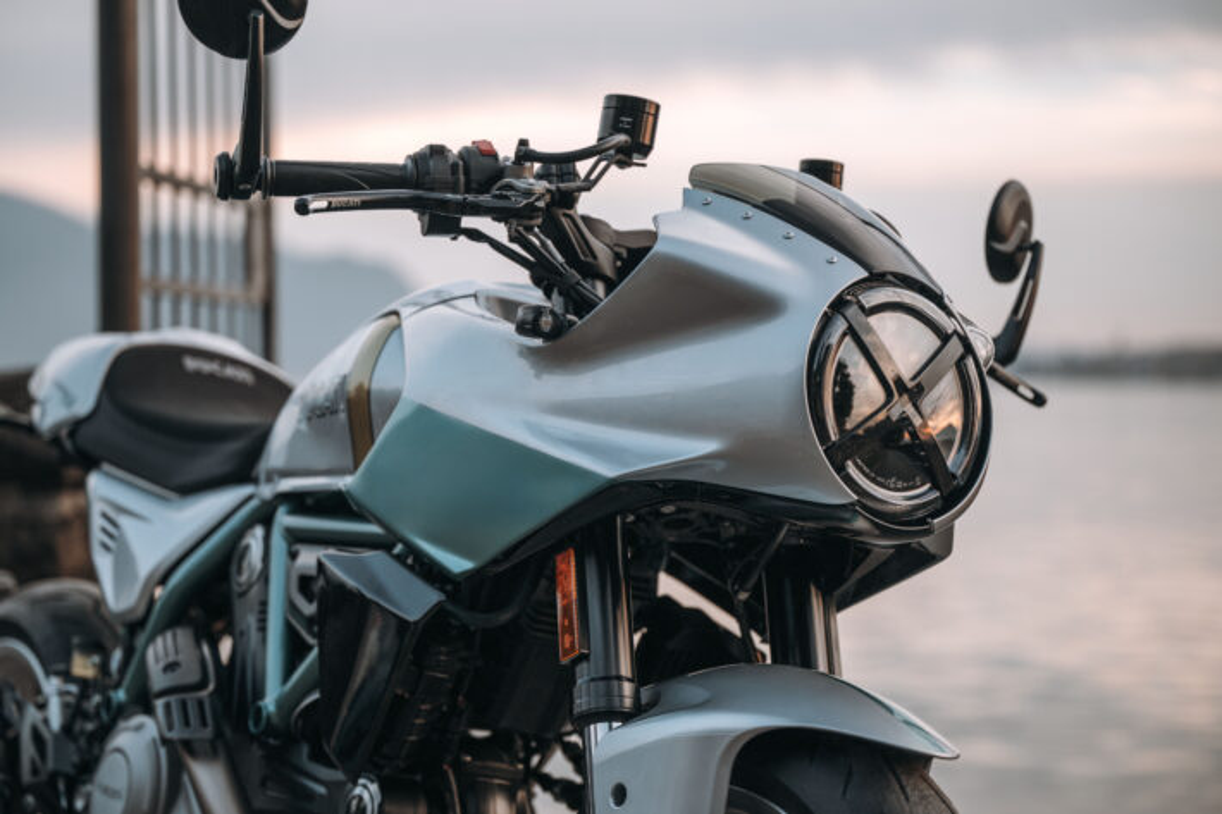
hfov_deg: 28.8
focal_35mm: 70
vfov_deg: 19.4
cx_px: 611
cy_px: 407
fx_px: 2375
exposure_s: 1/400
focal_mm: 70
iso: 400
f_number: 2.8
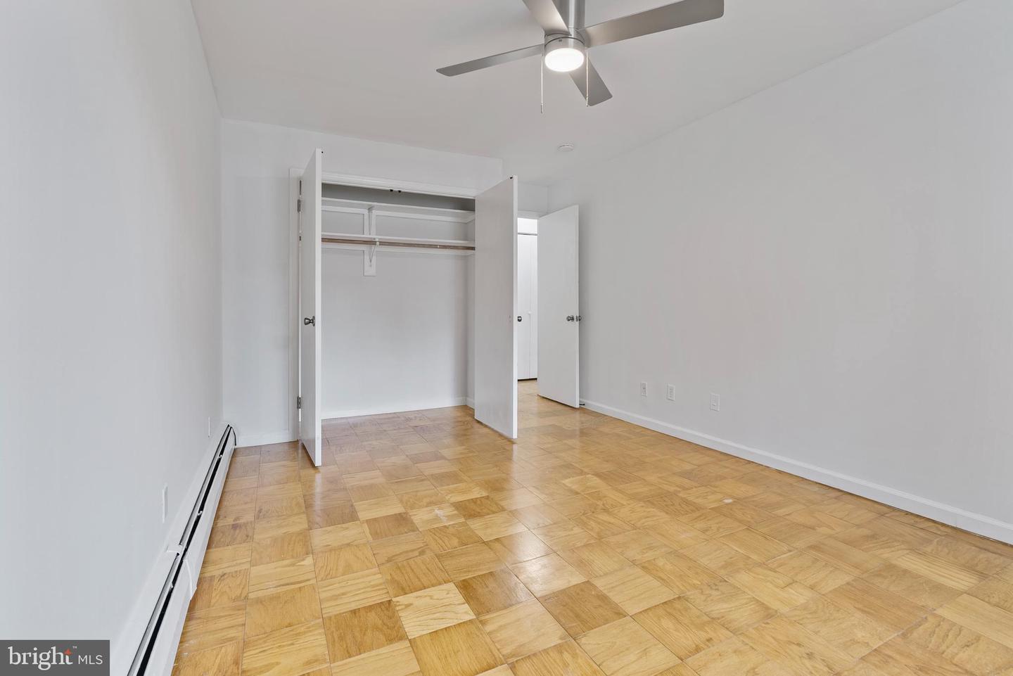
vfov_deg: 73.8
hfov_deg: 96.7
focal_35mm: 16
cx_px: 506
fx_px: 450
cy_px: 338
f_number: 8
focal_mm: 16
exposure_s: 1/2
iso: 200
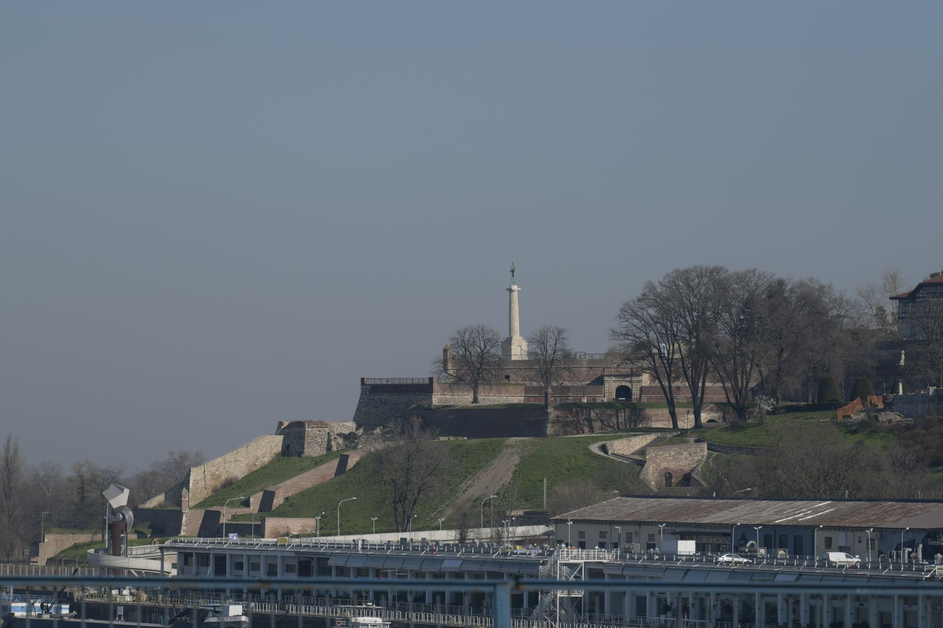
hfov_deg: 10.3
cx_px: 472
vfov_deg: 6.9
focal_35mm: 200
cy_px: 314
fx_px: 5238
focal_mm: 200
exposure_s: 1/2000
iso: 320
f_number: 8
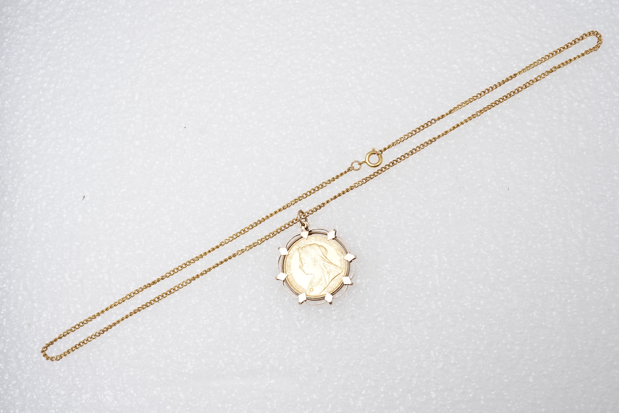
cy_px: 206
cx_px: 310
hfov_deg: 43.6
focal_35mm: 45
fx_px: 774
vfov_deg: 29.9
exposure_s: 1/125
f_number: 22
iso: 500
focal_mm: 30
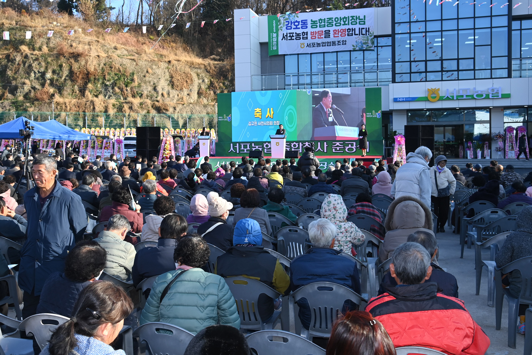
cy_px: 178
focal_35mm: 32
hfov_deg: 58.7
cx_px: 266
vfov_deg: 41.1
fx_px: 473
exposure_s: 1/500
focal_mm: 32
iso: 400
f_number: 7.1
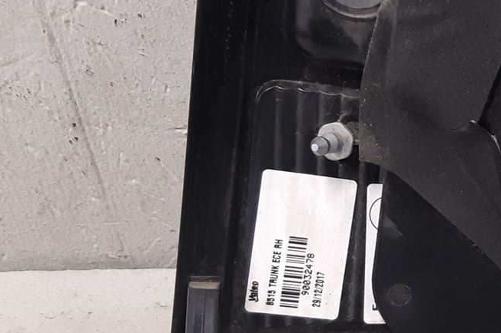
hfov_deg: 22.2
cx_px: 592
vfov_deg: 16.0
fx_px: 1182
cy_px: 203
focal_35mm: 85
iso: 160
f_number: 1.7
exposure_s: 1/33
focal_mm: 3.93
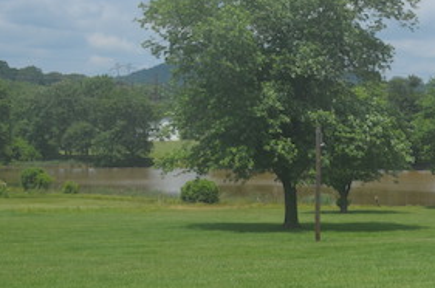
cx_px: 430
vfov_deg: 16.4
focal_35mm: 82
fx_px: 989
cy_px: 237
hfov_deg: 23.8
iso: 100
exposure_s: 1/320
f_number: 9
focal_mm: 24
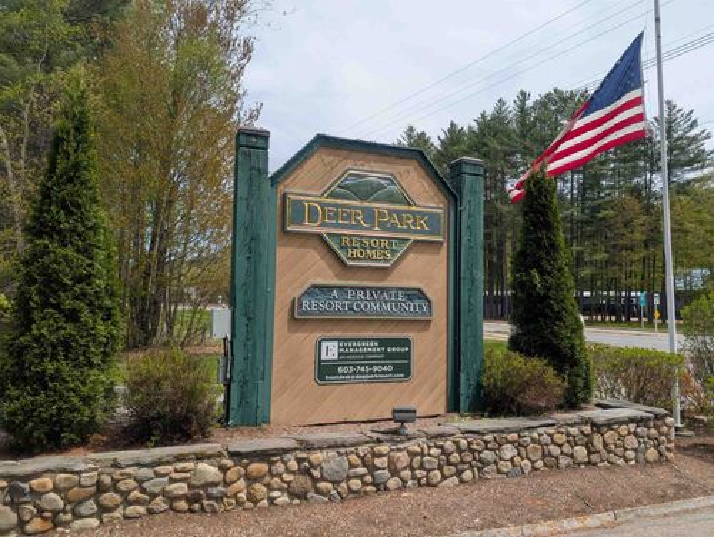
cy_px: 268
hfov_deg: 71.5
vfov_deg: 56.9
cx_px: 357
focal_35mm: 24
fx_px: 496
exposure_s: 1/1103
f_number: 1.68
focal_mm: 6.9
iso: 22
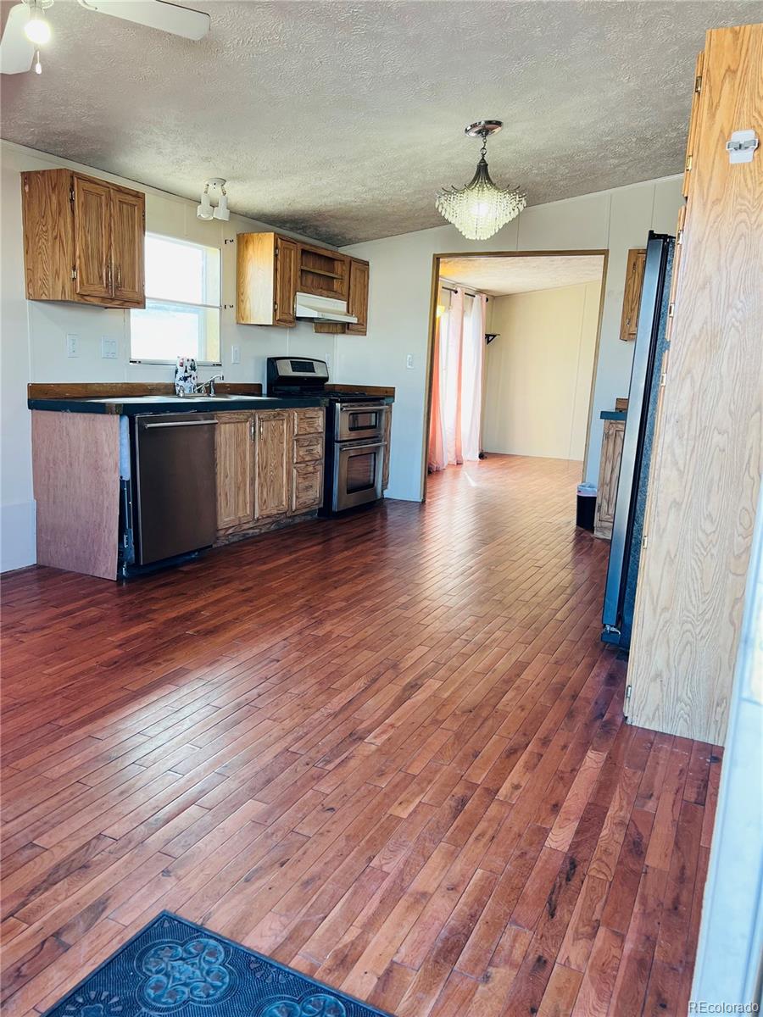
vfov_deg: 67.3
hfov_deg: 53.1
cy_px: 508
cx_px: 382
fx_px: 764
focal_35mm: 26
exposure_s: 1/120
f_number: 1.5
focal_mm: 5.7
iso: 64
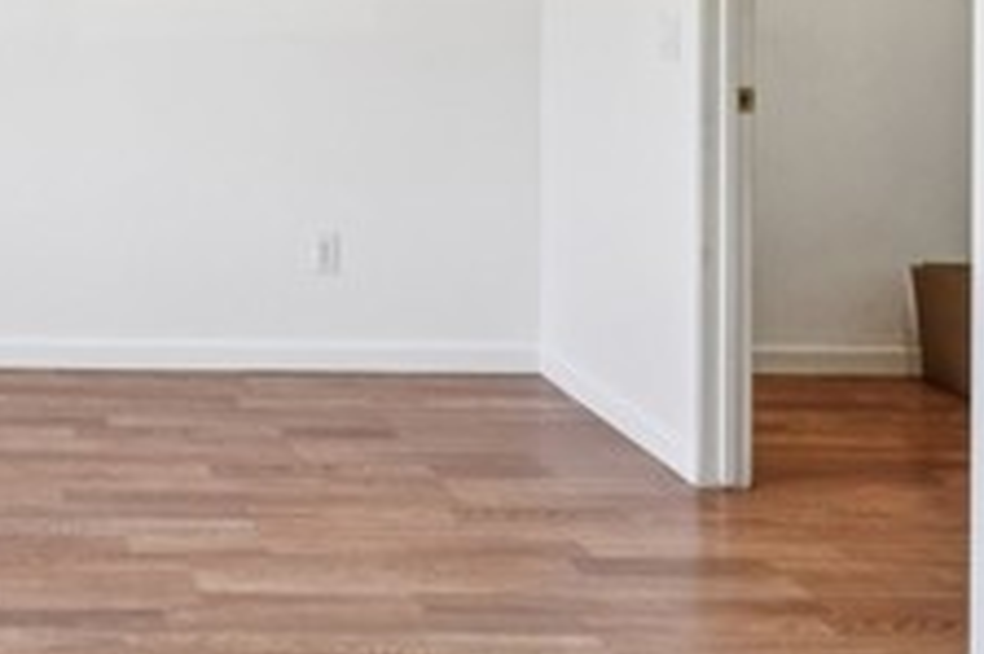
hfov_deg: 37.9
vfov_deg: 29.8
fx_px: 1092
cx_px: -163
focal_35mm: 40
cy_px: -75
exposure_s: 1/30
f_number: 8
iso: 400
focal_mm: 14
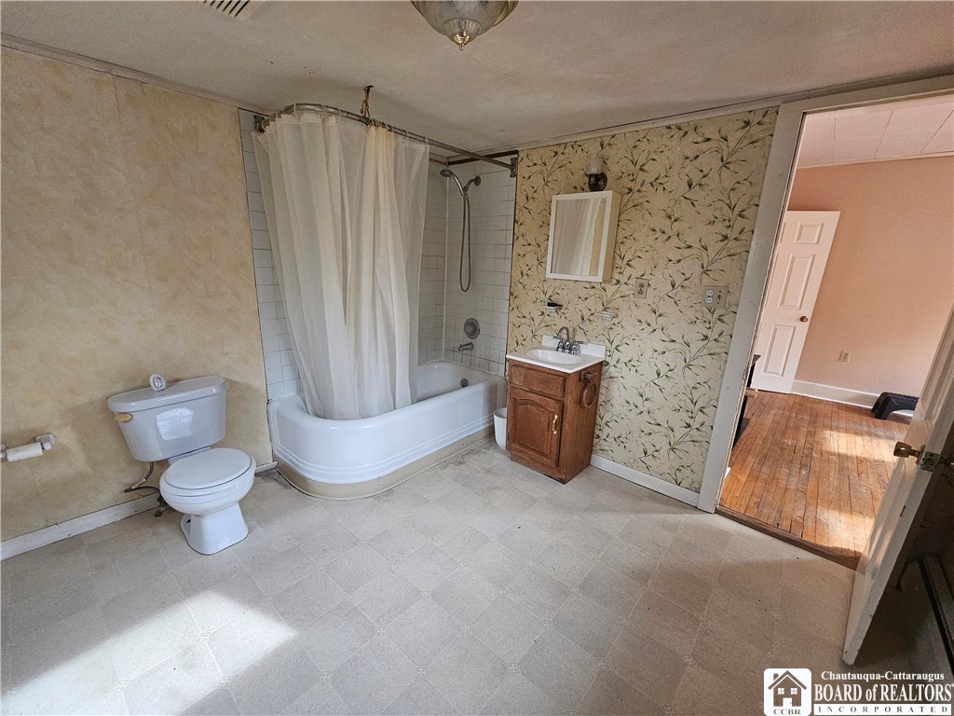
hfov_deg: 106.2
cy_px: 358
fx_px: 358
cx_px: 477
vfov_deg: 89.9
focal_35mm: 13
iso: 320
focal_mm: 2.2
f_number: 2.2
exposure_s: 1/60
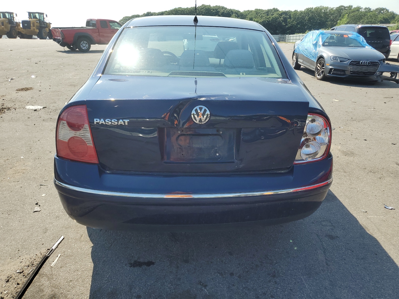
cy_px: 150
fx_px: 300
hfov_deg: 67.3
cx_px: 200
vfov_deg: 53.1
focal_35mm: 26
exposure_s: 1/2500
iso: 50
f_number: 1.5
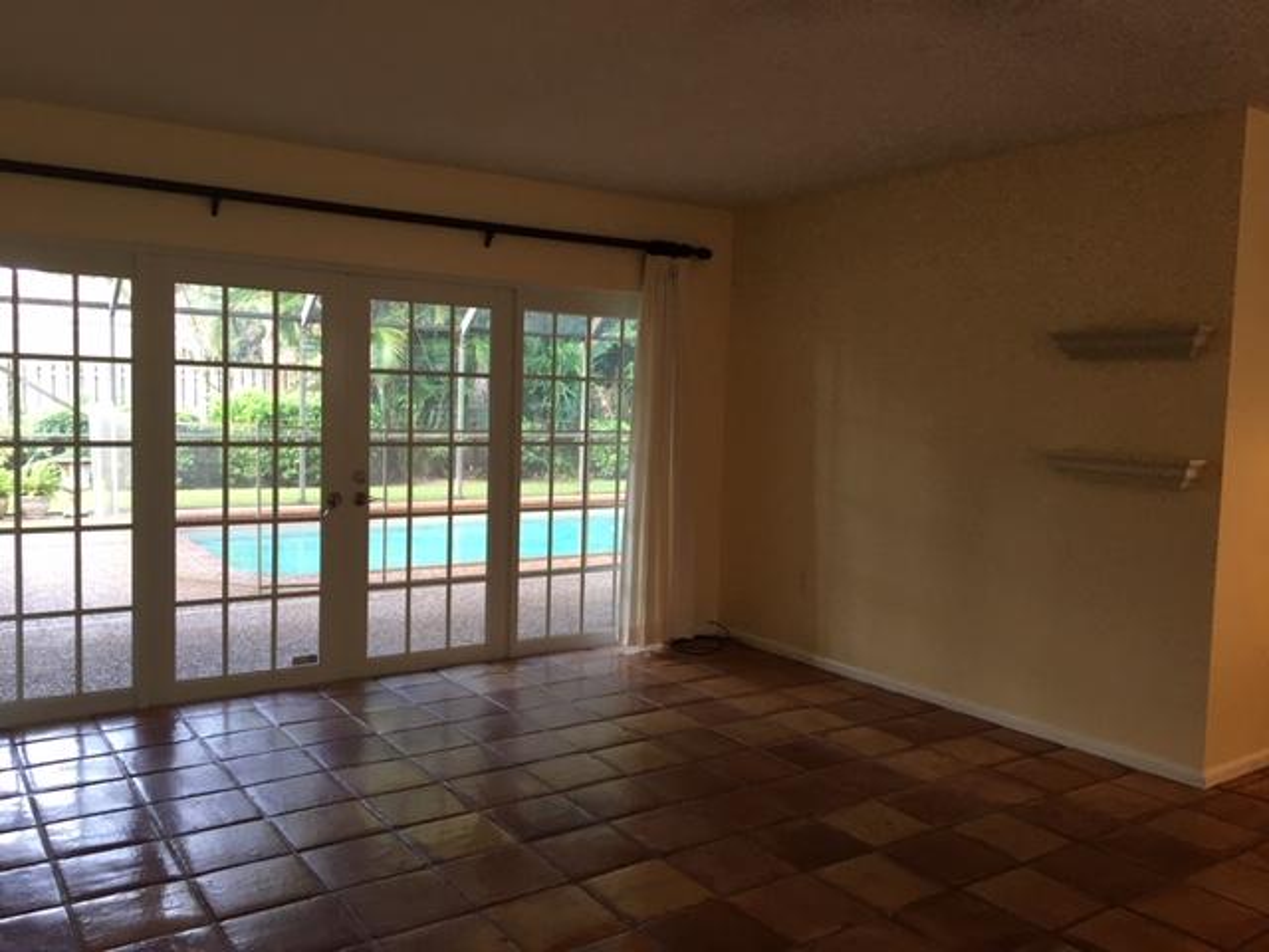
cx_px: 634
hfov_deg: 61.7
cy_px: 476
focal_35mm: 29
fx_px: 1063
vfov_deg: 48.2
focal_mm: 4.15
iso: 40
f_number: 2.2
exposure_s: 1/30
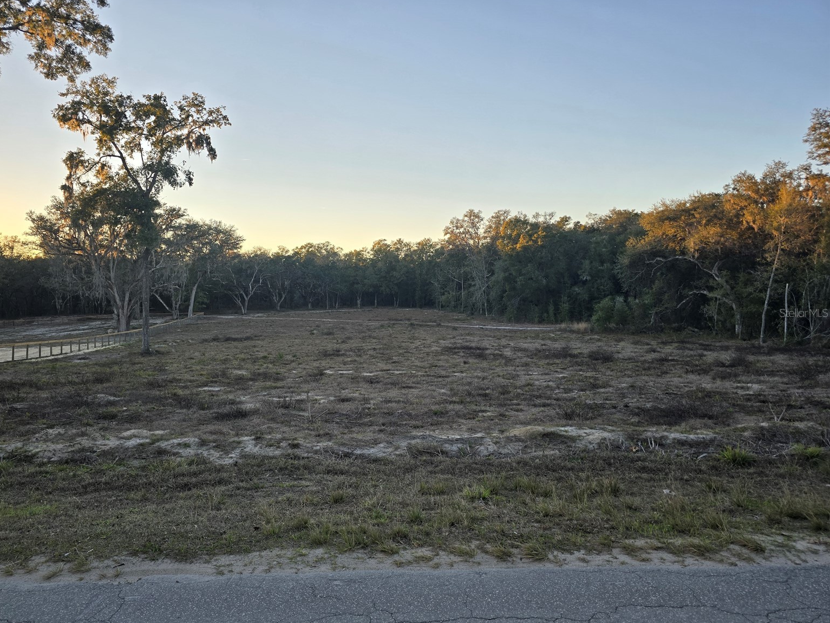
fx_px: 576
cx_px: 397
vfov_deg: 56.8
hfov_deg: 71.6
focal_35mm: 24
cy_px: 313
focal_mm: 6.3
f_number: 1.7
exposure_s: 1/203
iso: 12
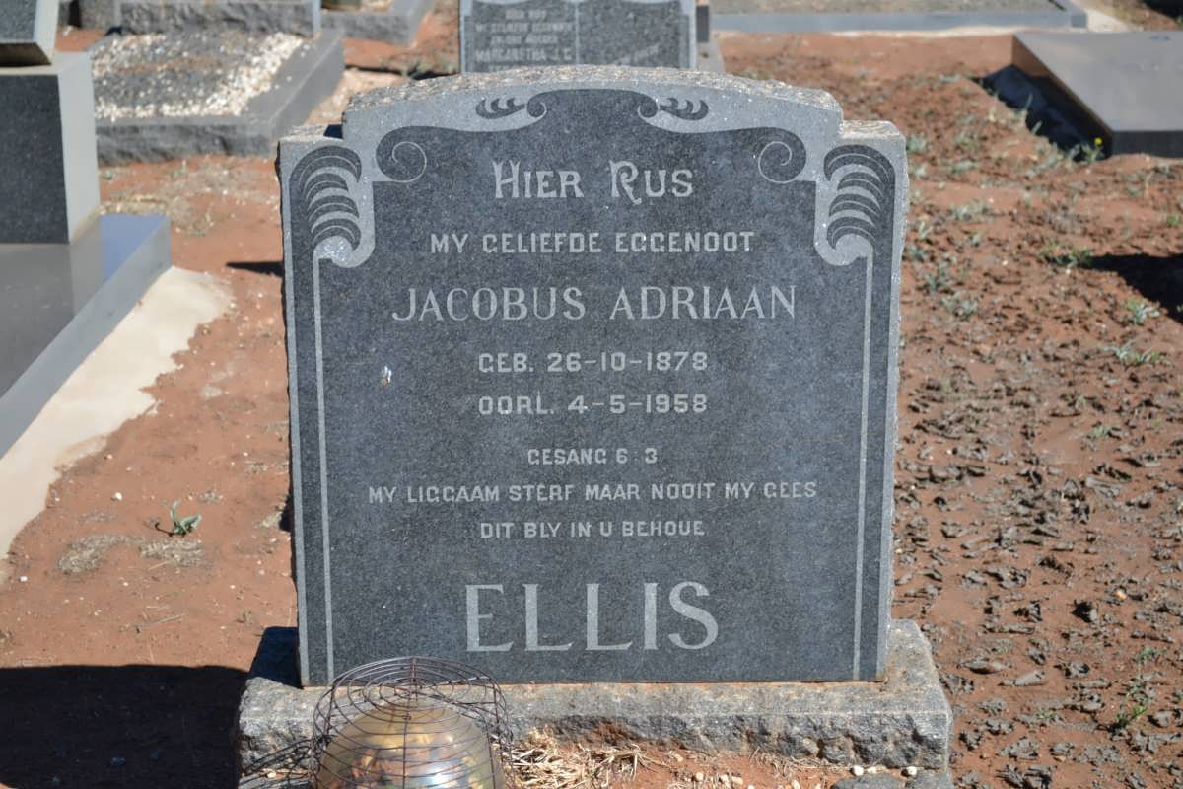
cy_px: 394
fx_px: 2366
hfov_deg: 28.1
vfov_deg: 18.9
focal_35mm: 72
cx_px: 592
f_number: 5.6
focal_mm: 48
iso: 140
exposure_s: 1/125
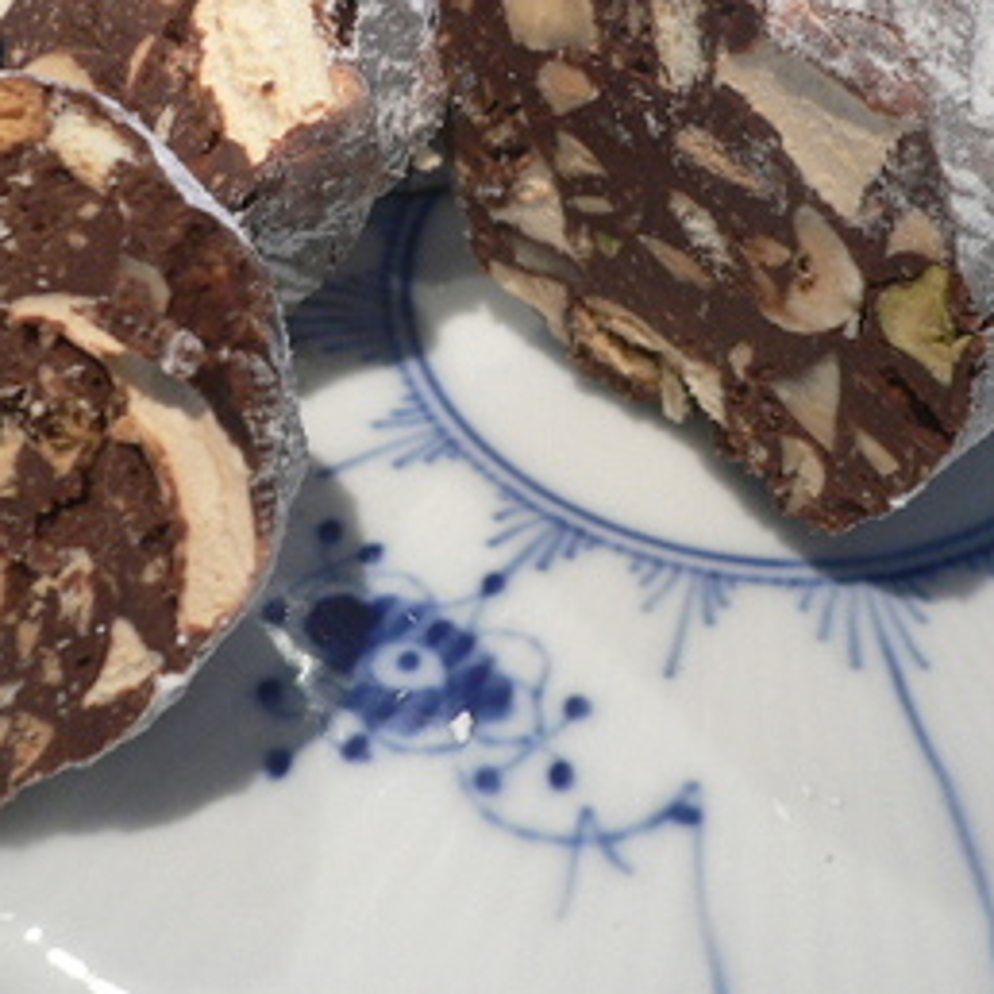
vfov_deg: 28.3
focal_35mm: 60
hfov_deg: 28.6
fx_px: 1949
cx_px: 578
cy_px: 287
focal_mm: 5.8
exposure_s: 1/25
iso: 100
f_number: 2.8
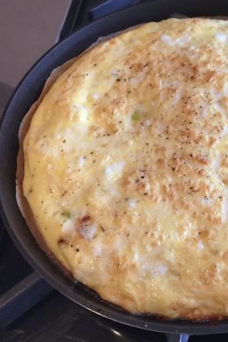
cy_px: 169
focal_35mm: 41
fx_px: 389
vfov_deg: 47.4
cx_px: 200
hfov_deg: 31.3
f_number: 2.2
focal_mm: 4.15
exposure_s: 1/15
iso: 50
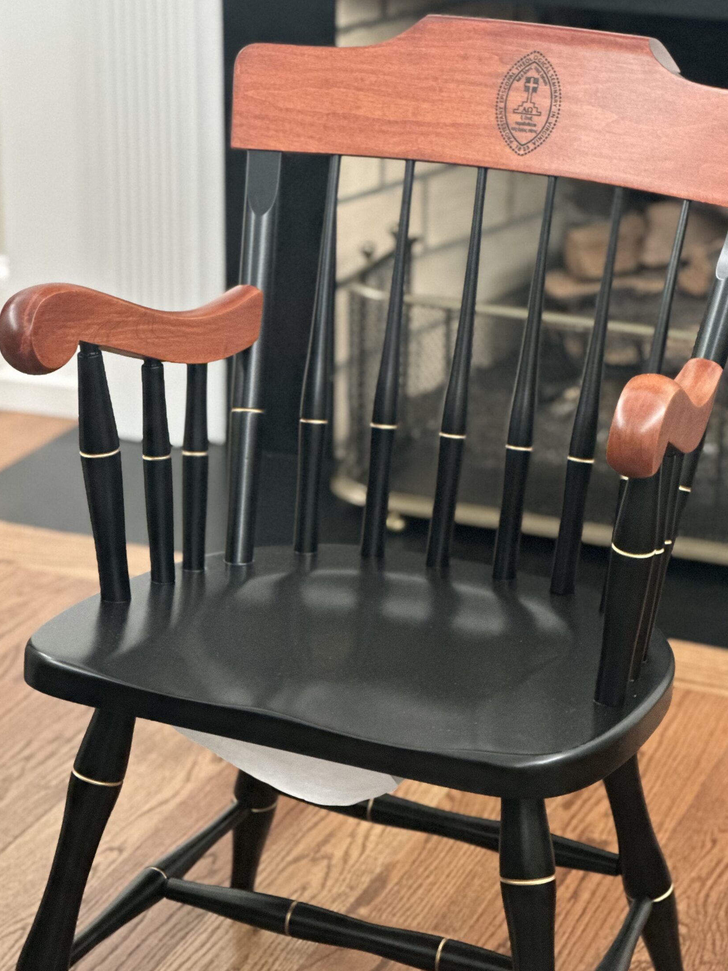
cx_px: 406
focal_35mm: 90
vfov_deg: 21.8
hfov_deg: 16.4
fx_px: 2523
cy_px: 454
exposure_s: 1/15
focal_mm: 9
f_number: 2.8
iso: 500
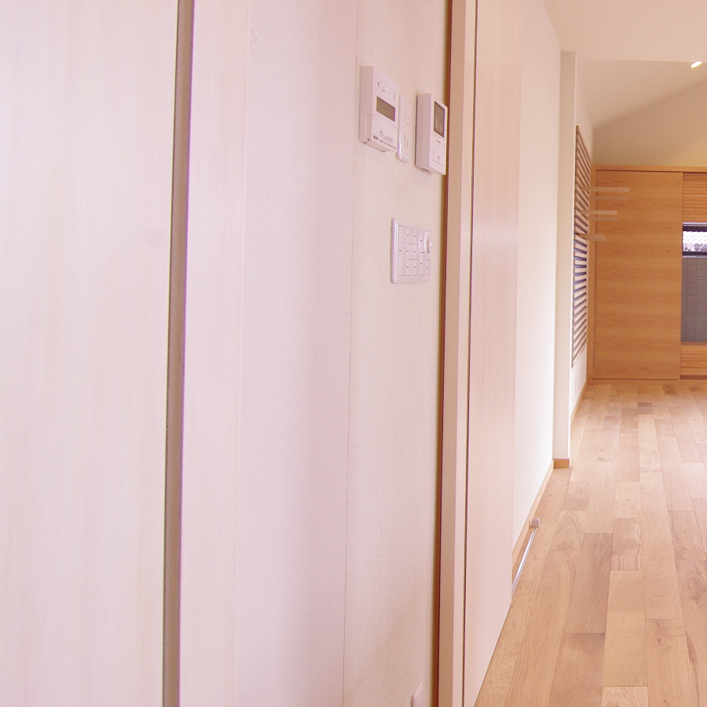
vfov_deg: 51.9
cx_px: 656
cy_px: 255
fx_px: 716
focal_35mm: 31
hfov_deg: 46.6
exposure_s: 1/8
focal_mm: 12
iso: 200
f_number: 6.7
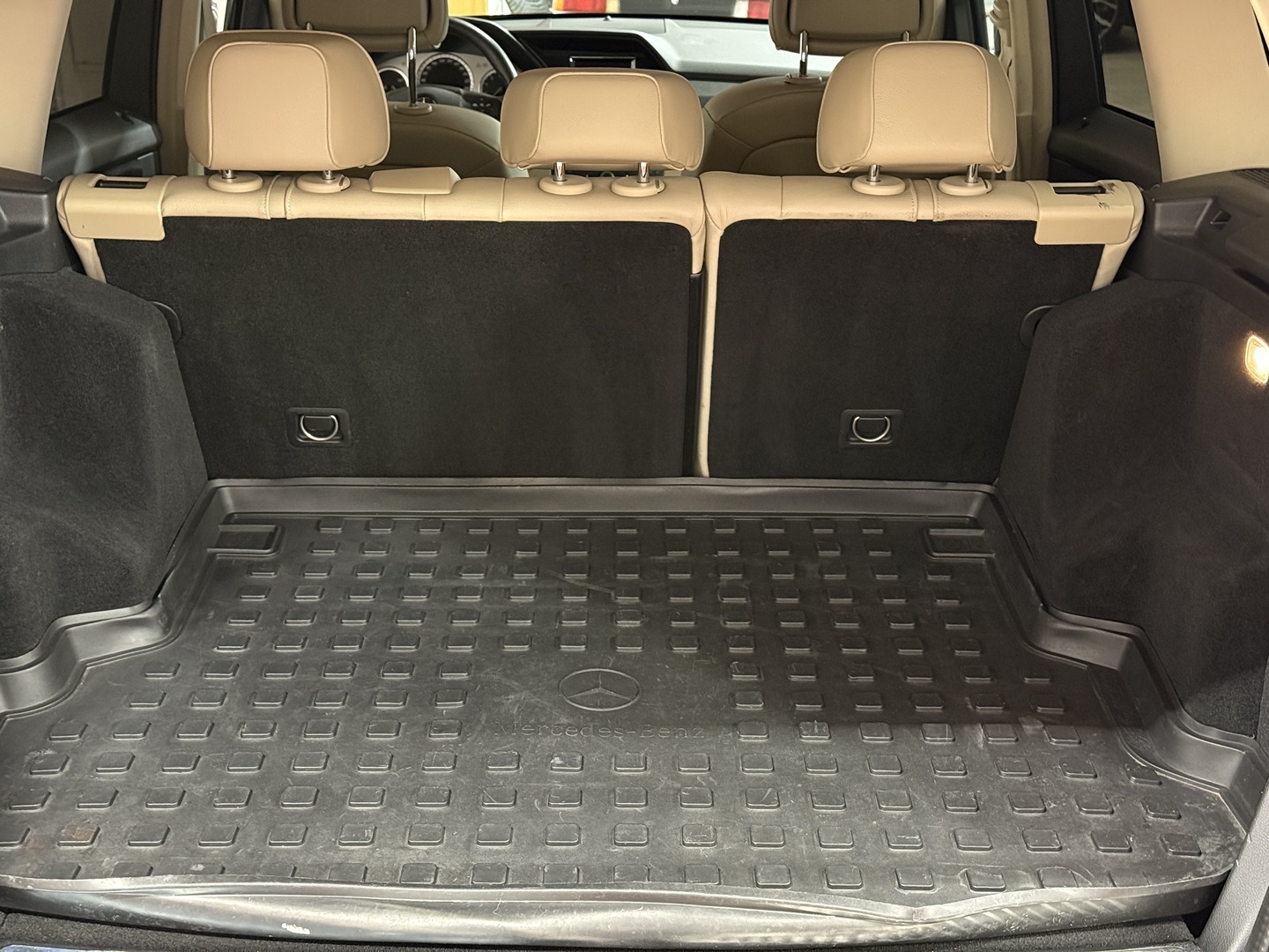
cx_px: 634
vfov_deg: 30.3
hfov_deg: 39.7
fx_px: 1760
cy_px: 476
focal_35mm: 48
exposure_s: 1/30
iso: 640
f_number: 1.78
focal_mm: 6.76
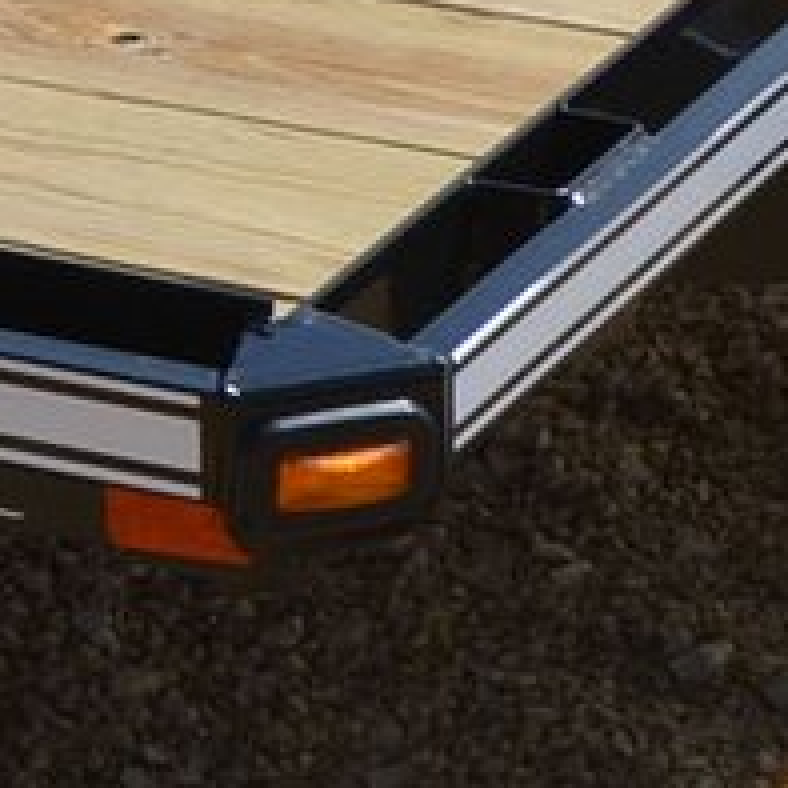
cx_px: 732
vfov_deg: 7.6
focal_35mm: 221
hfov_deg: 7.9
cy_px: -702
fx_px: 5692
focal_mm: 20
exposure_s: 1/320
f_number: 9
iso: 100
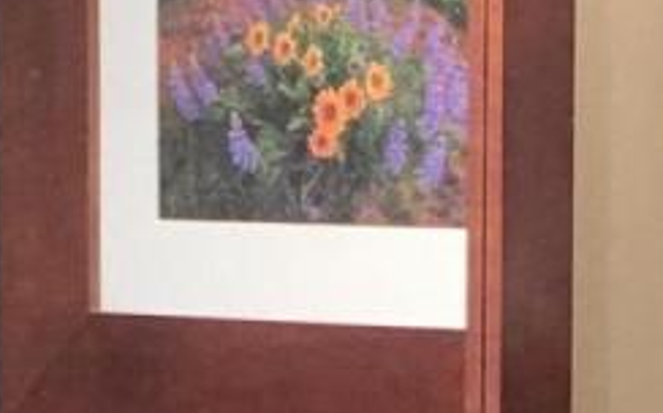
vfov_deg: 5.1
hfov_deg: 8.3
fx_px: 4549
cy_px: 652
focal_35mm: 252
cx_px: 345
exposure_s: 1/15
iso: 32
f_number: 2.2
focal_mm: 4.15
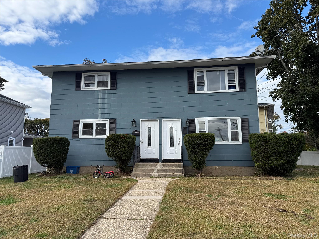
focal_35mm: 24
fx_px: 221
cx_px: 160
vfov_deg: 56.8
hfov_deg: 71.6
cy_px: 120
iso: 80
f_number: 1.78
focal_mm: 6.76
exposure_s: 1/1689
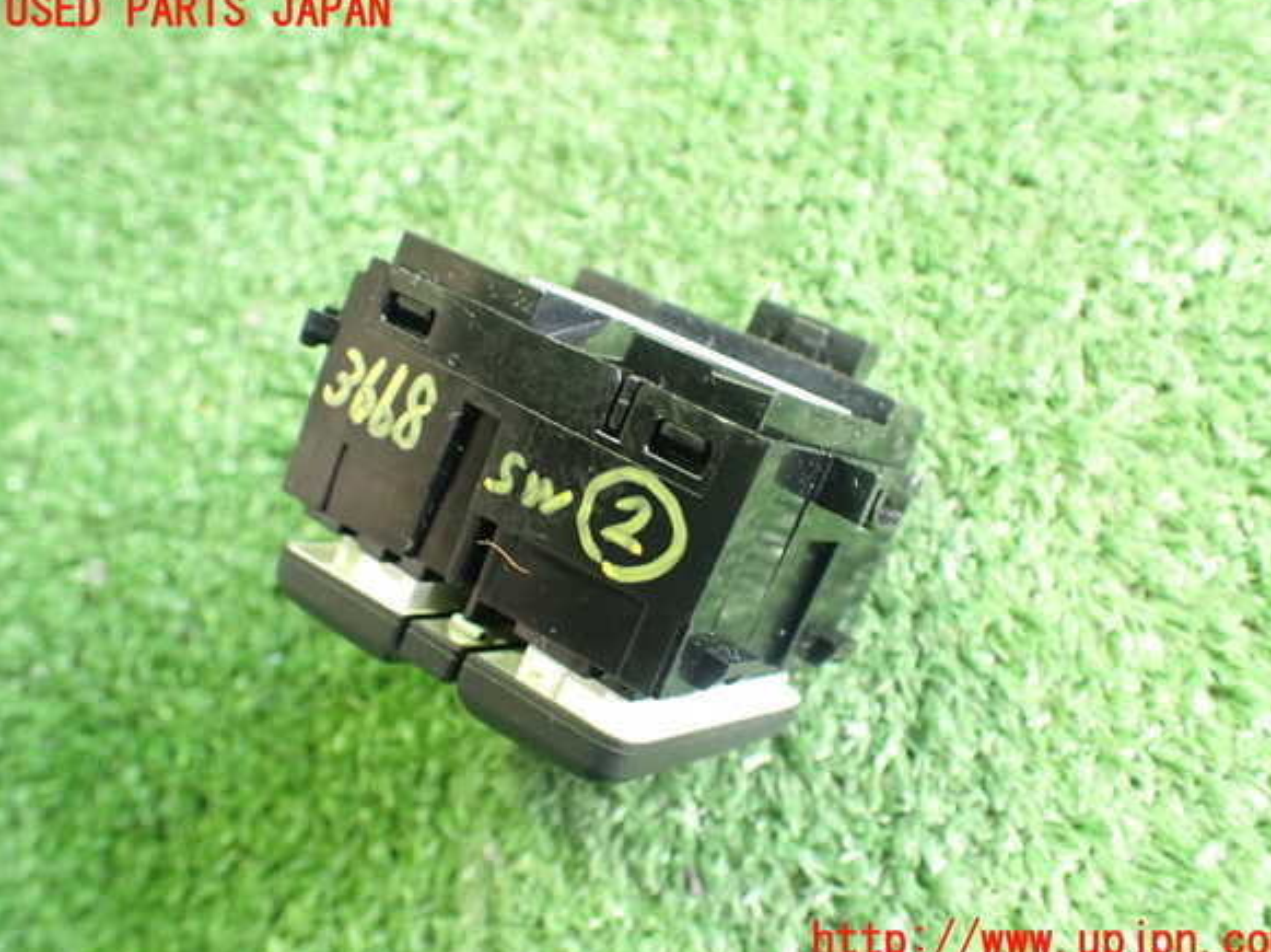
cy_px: 477
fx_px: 1138
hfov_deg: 58.4
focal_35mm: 31
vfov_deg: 45.4
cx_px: 650
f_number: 2.3
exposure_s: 1/30
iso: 1000
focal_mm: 5.4
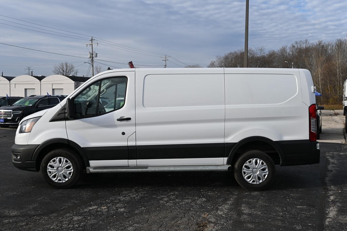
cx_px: 174
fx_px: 361
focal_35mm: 38
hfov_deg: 51.3
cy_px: 116
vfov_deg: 35.5
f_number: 6.3
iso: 100
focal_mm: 25
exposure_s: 1/320
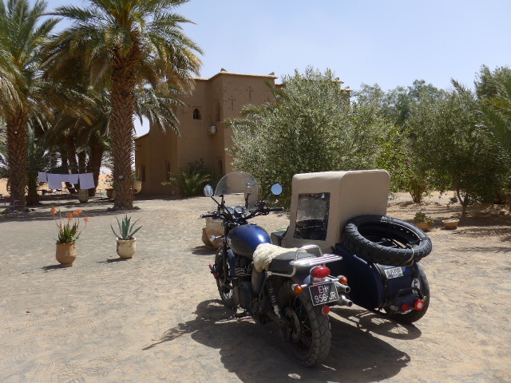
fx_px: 428
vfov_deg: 48.2
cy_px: 192
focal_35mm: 29
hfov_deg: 61.7
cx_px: 256
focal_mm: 6
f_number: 2.8
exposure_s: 1/1300
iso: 80
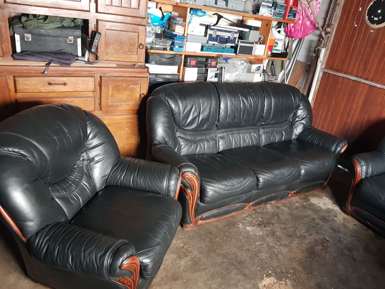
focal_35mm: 26
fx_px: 289
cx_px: 192
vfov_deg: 53.1
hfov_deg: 67.3
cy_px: 144
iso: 200
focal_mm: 4.2
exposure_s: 1/18
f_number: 1.7
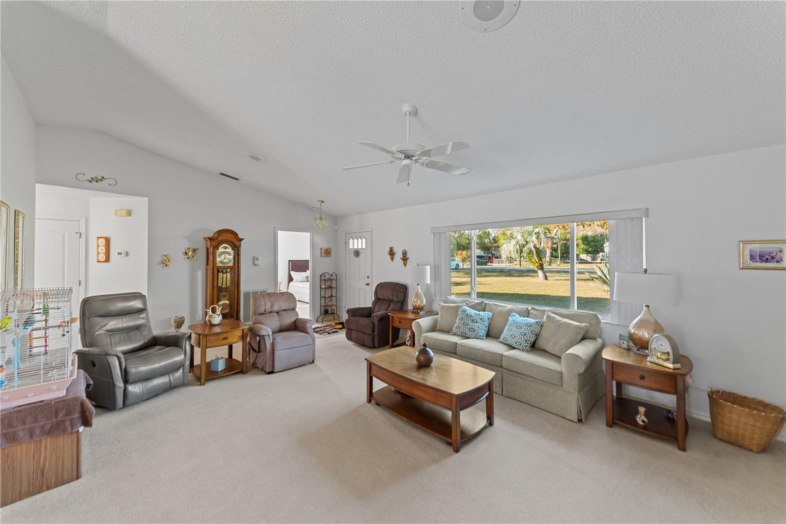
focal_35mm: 14
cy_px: 262
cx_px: 393
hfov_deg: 104.2
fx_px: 306
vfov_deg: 81.2
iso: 160
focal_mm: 14
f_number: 8
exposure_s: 1/1.67
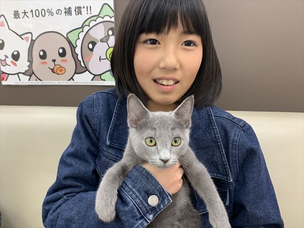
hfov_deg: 67.3
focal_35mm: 26
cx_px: 152
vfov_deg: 53.1
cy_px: 114
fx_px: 228
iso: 160
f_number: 1.8
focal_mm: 4.25
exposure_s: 1/60
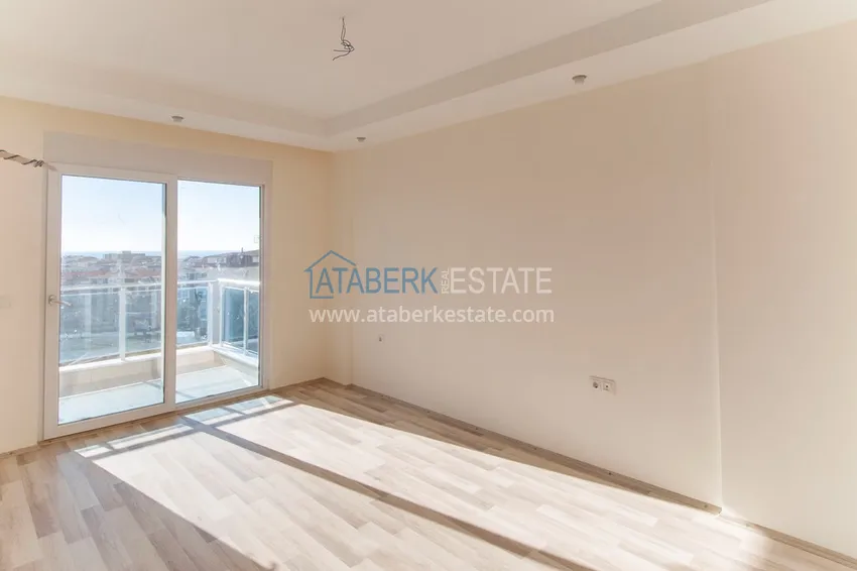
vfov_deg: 67.3
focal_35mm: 18
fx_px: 428
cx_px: 428
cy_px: 286
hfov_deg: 90.0
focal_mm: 12
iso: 200
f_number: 10
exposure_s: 1/400
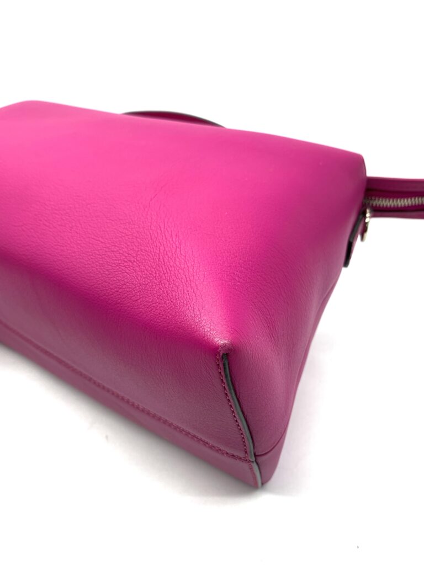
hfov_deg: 53.1
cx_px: 212
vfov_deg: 67.3
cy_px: 282
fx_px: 425
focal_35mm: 26
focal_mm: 4.25
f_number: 1.8
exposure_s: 1/100
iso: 64
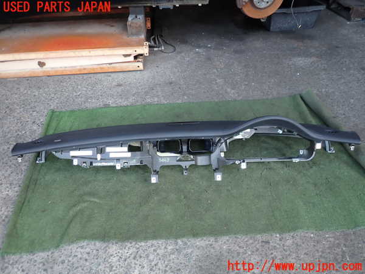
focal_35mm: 25
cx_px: 182
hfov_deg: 69.4
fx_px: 264
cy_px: 137
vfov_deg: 54.9
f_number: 2
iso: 100
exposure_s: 1/80
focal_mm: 4.5
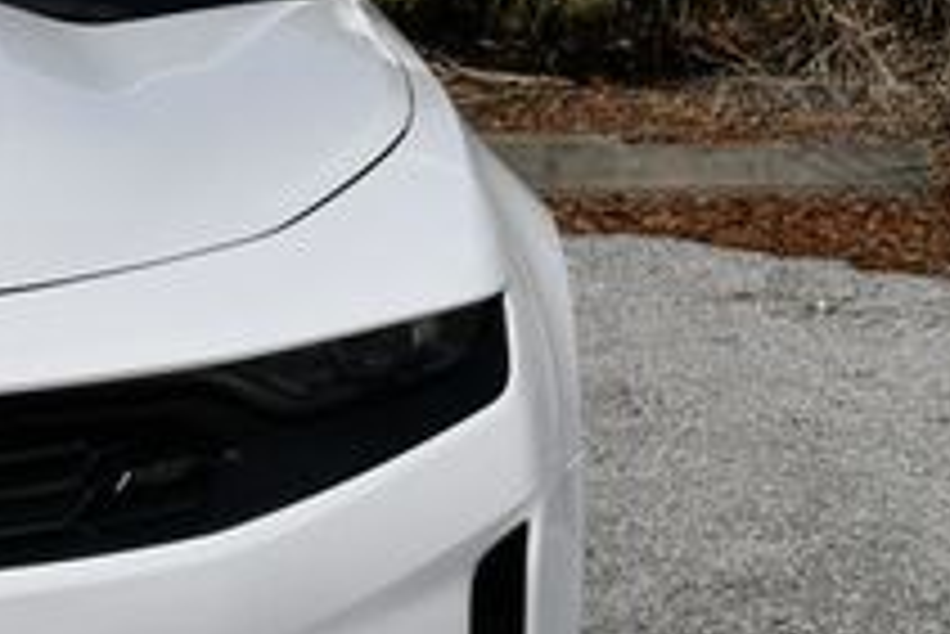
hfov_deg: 9.3
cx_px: -297
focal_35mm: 218
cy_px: 247
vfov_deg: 6.3
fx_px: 5757
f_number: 11
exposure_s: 1/500
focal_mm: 36
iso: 100
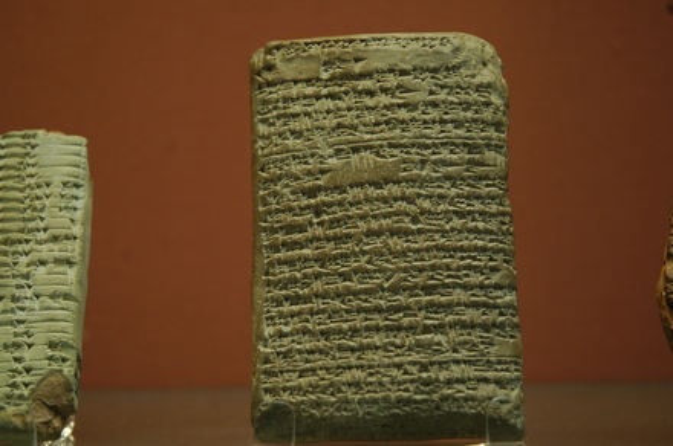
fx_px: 1568
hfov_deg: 24.2
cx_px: 336
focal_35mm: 84
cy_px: 223
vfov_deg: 16.2
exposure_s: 1/13
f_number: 4.5
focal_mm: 56
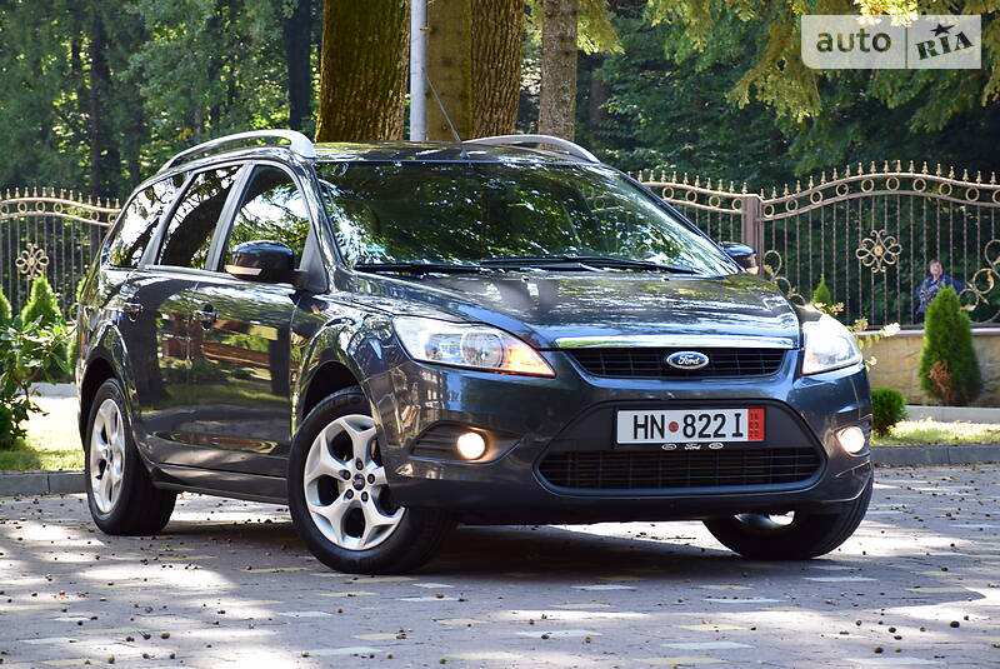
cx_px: 500
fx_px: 3753
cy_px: 334
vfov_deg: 10.2
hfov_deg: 15.2
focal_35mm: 135
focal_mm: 90
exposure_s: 1/80
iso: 400
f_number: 8
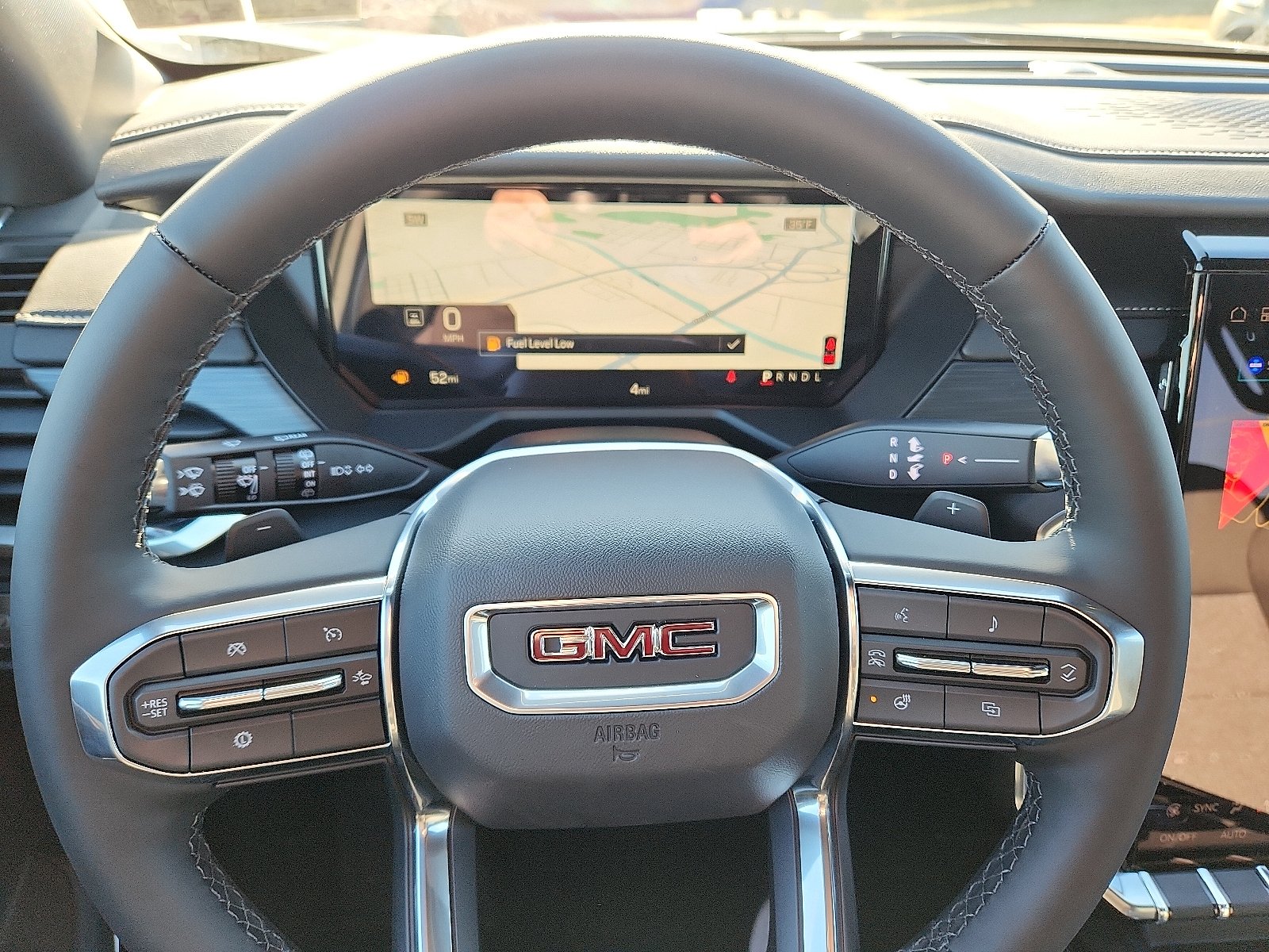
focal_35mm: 23
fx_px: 843
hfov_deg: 73.9
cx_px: 634
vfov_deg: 58.9
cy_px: 476
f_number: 1.8
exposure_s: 1/59.2
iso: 90
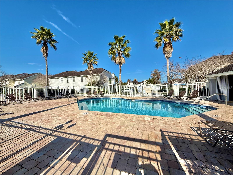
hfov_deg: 102.1
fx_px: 94
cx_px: 116
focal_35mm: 14
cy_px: 88
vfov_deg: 85.7
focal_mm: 2.22
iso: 50
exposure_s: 1/6173
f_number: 2.2
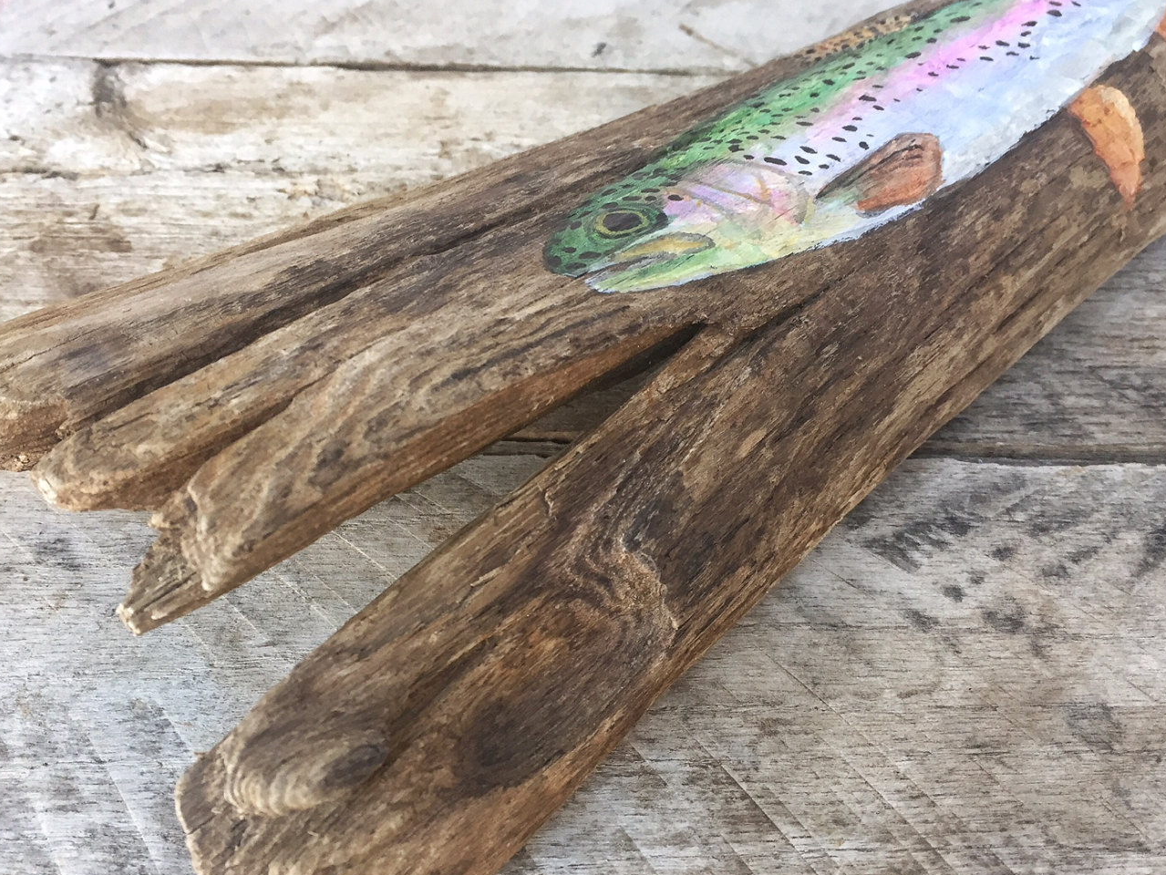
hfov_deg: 53.9
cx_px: 555
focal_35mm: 34
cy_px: 467
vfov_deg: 41.8
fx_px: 1146
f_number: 2.2
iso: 32
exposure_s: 1/40
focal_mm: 4.15
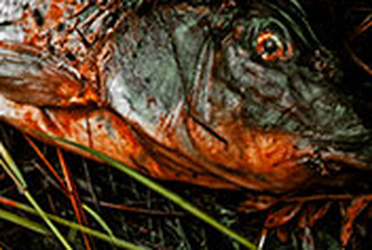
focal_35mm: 119
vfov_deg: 11.3
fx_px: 1232
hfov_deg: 16.9
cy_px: -82
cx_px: 27
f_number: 4
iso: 110
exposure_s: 1/50
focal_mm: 28
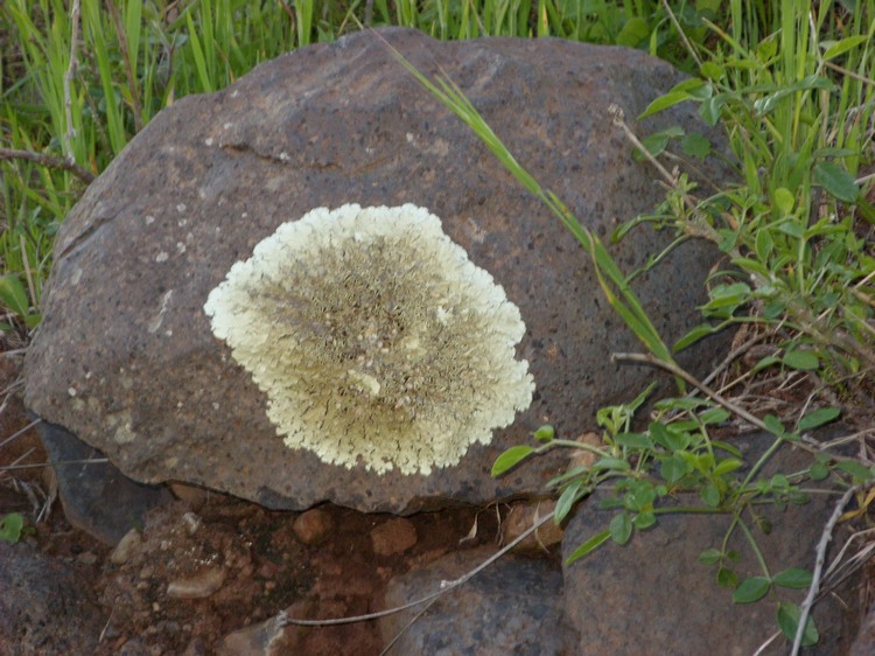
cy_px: 328
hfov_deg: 10.4
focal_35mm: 190
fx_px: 4801
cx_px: 438
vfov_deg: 7.8
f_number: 4.6
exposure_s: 1/148
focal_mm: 31.5
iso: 200
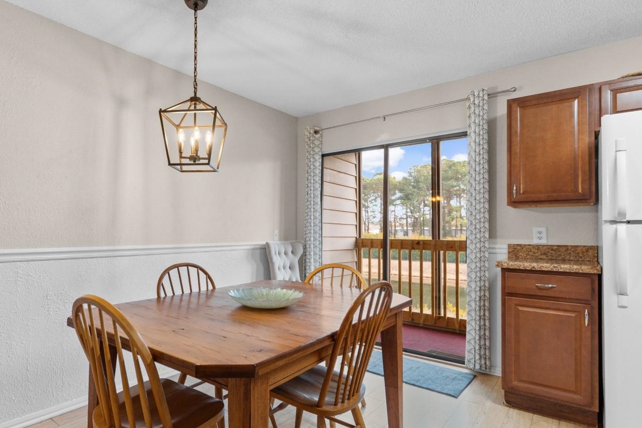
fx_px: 357
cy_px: 226
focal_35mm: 20
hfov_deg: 82.3
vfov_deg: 61.9
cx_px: 239
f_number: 4.5
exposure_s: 1/20
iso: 100
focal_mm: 10
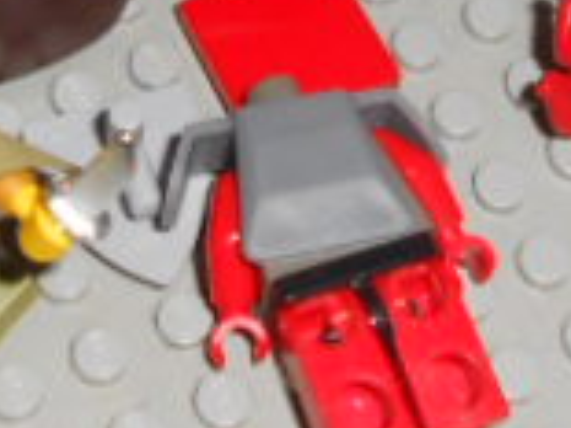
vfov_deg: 11.5
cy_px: -203
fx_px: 2044
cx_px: 199
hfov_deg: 15.9
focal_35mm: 124
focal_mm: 5.3
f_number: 11.9
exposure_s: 1/25
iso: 200
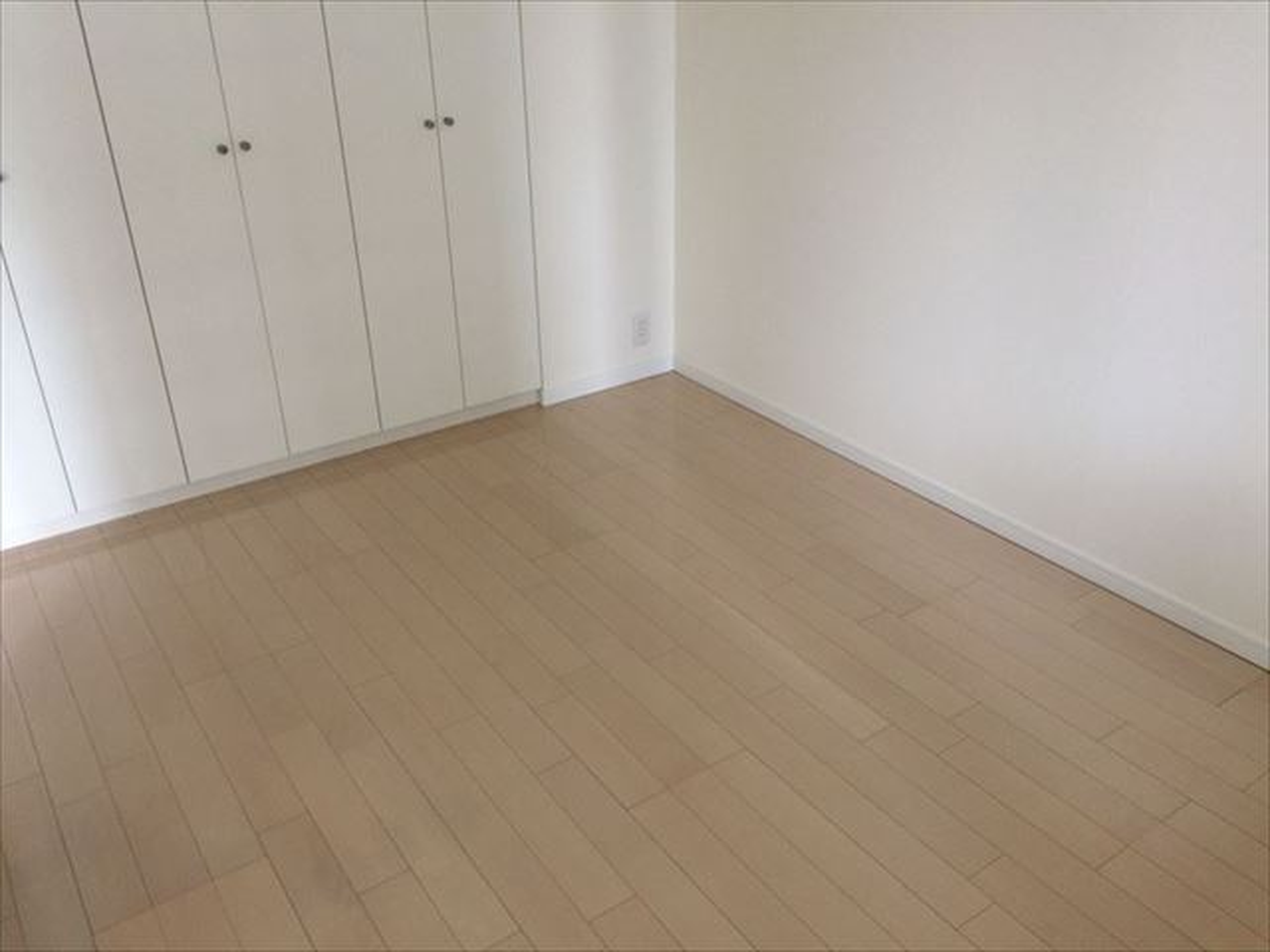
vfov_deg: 48.2
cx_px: 635
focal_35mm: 29
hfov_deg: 61.7
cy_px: 476
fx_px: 1064
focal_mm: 4.15
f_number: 2.2
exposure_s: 1/33
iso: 100
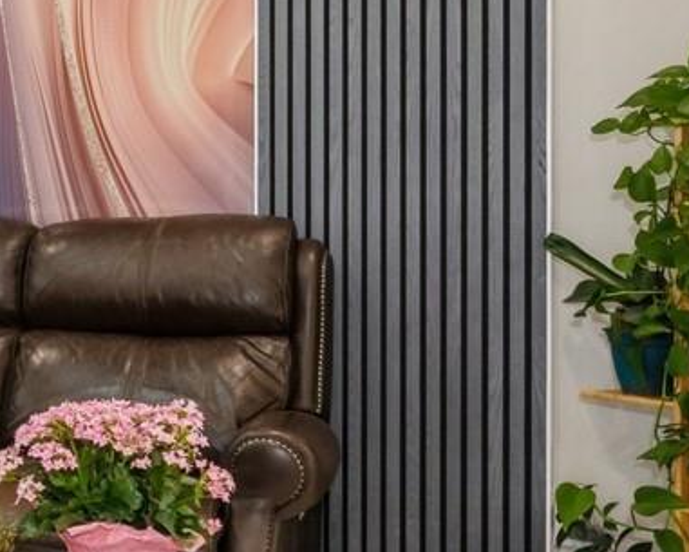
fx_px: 1285
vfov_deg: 24.1
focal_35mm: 63
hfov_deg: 21.8
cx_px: -477
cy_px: 201
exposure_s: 1/13
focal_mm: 16
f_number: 11
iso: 400
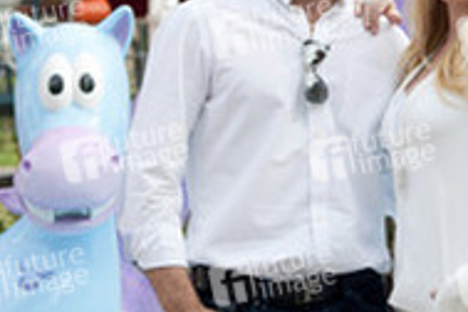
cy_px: 92
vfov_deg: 8.2
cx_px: 552
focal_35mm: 167
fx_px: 2171
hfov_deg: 12.1
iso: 250
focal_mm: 70
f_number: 5
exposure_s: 1/320
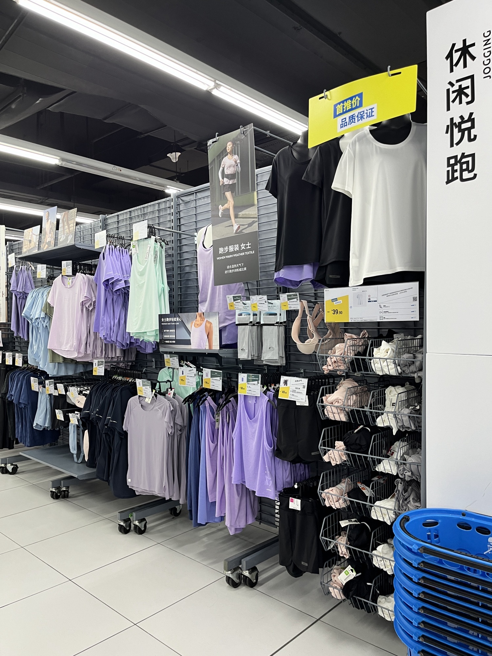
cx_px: 246
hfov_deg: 53.1
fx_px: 493
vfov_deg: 67.3
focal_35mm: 26
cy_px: 328
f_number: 1.6
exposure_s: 1/50
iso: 64
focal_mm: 5.1
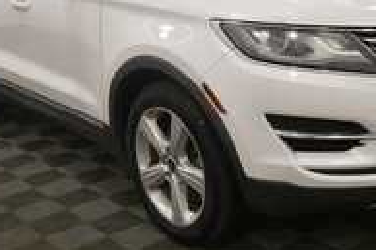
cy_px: 53
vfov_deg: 21.6
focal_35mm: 62
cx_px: 236
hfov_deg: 32.2
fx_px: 647
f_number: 5.6
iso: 800
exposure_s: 1/250
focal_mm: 20
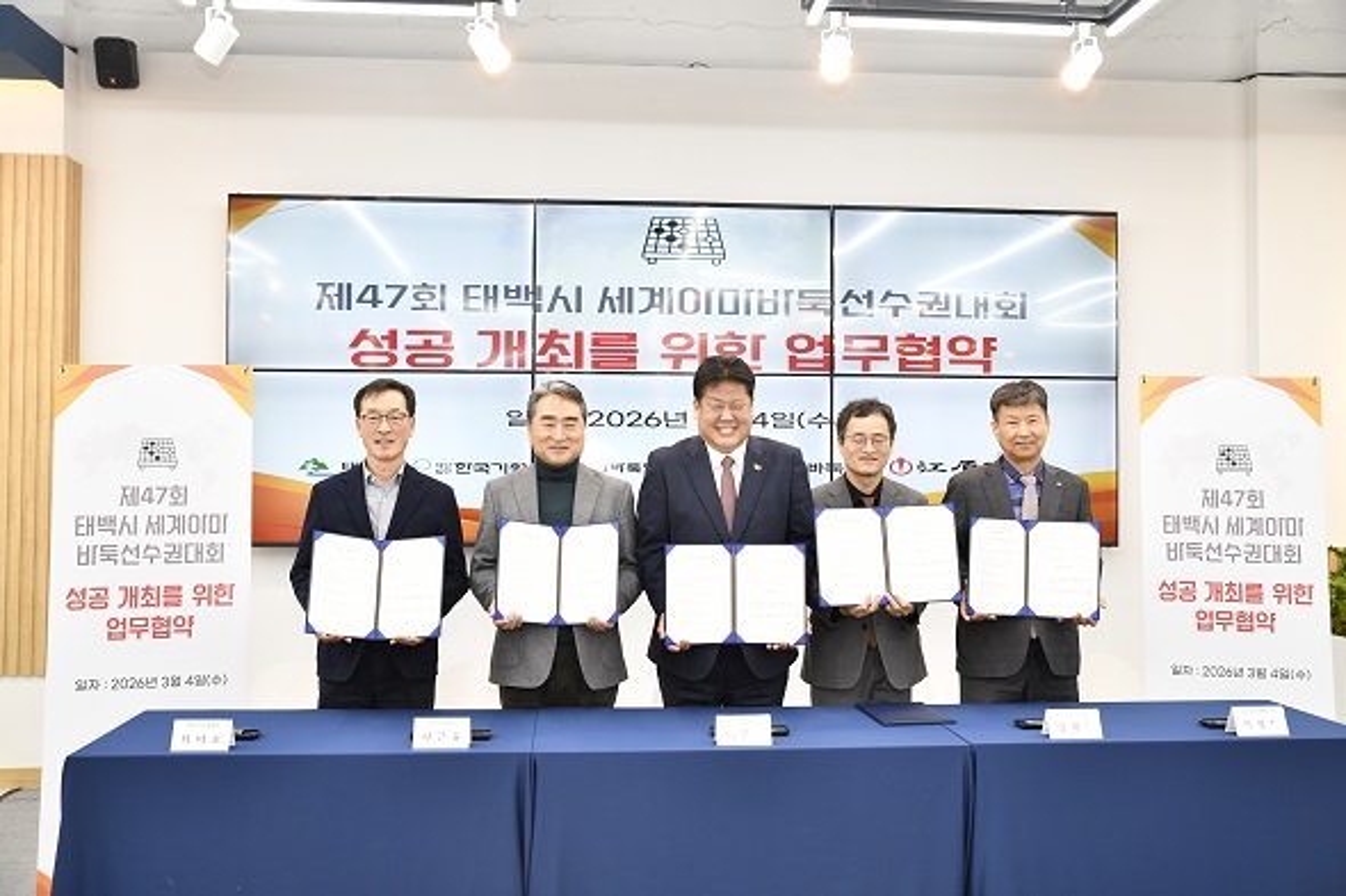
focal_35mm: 35
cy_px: 448
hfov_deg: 54.4
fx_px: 1308
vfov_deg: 37.8
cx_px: 673
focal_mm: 35
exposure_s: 1/80
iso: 800
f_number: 4
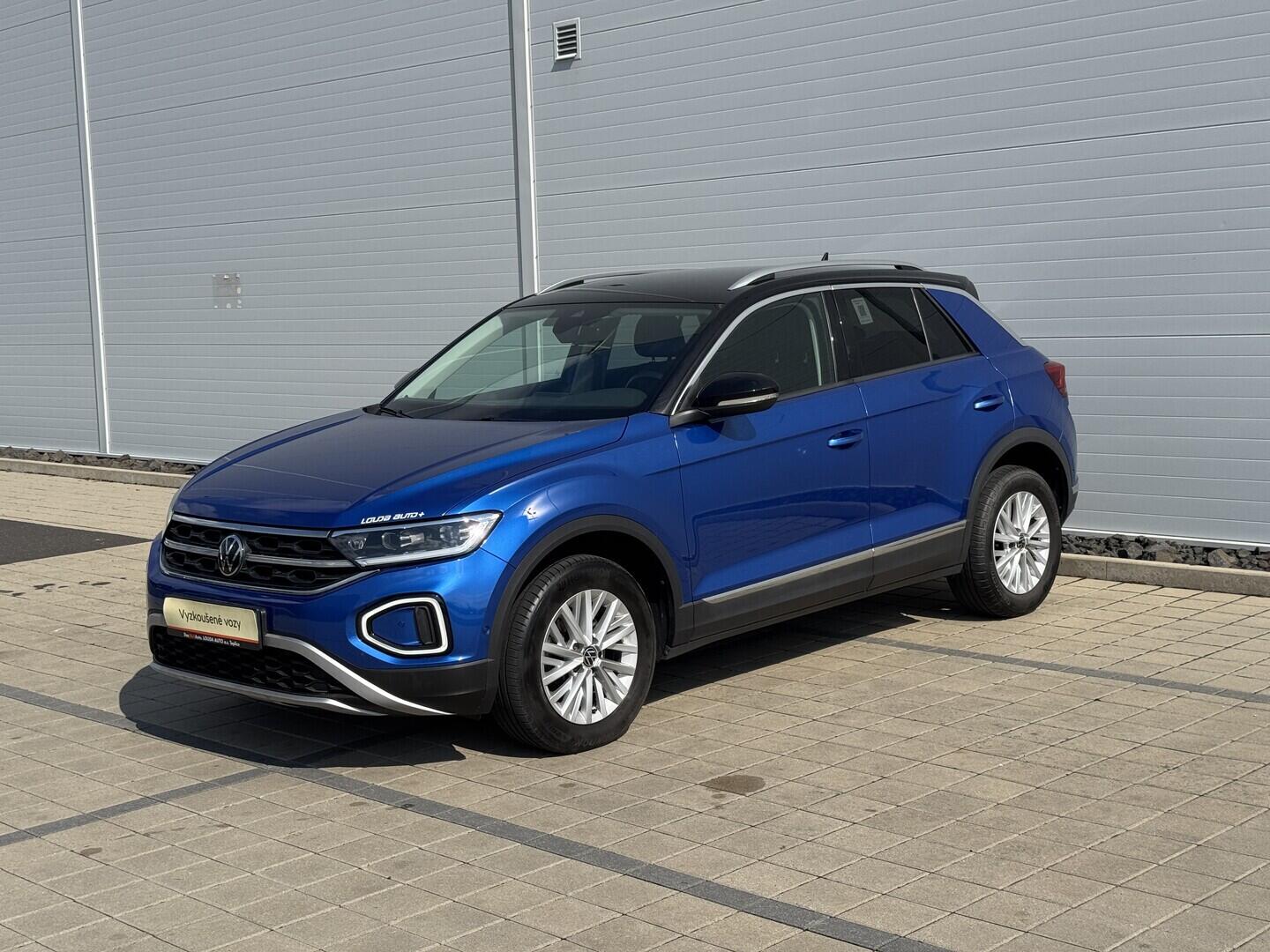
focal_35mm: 48
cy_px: 476
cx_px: 635
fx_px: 1761
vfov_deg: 30.3
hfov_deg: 39.7
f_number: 1.78
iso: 64
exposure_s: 1/6410
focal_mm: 6.76
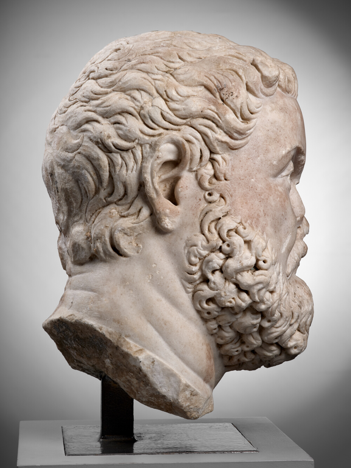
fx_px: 852
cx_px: 176
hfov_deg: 23.3
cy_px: 234
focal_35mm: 63
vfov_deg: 30.7
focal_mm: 80
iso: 200
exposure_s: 1/125
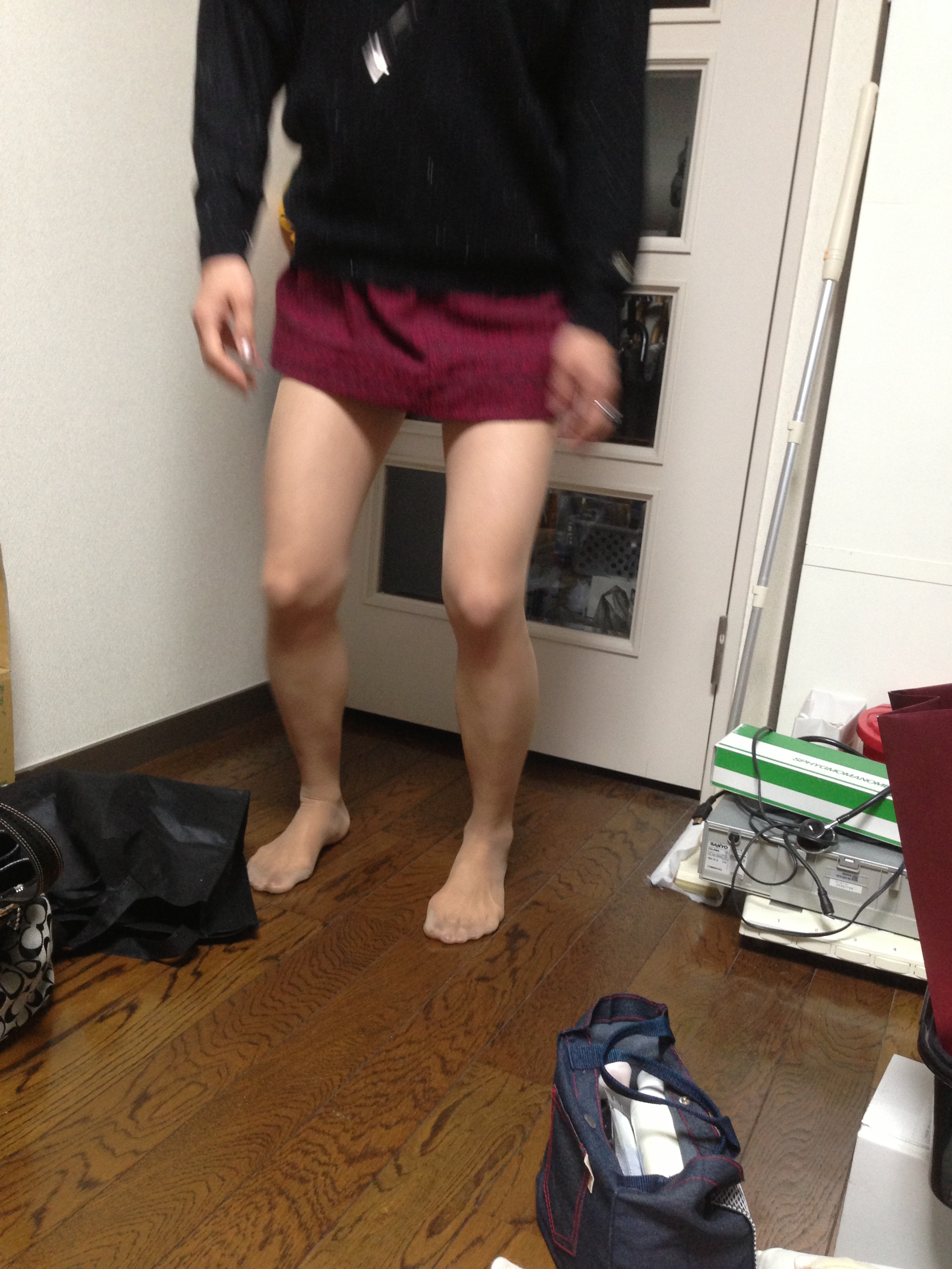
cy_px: 634
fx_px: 1210
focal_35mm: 33
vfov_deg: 55.4
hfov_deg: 42.9
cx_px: 476
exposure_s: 1/20
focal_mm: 4.13
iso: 200
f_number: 2.4
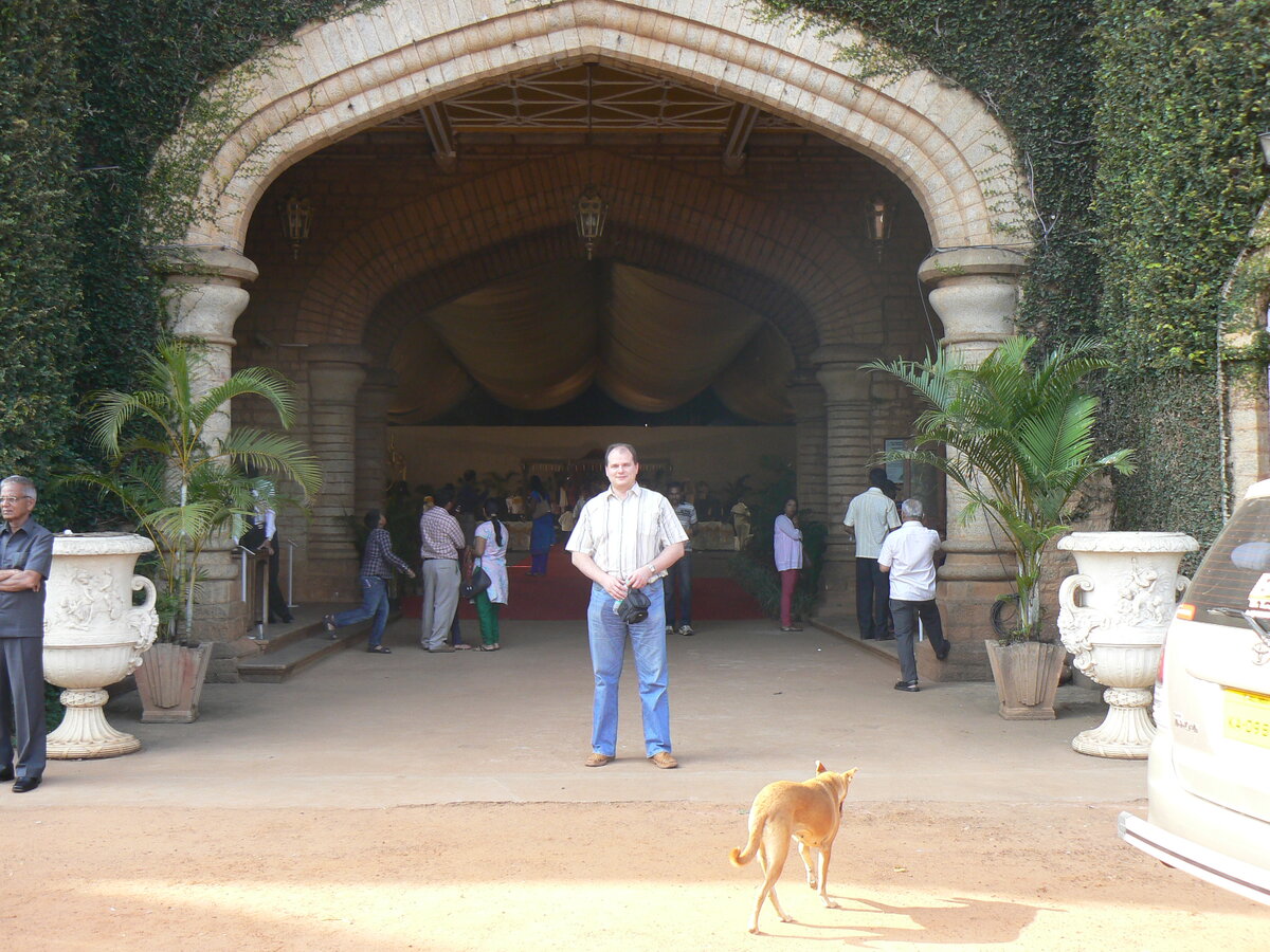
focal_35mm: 46
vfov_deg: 31.5
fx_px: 1688
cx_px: 635
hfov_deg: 41.2
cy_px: 476
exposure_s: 1/100
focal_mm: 7.7
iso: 80
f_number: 4
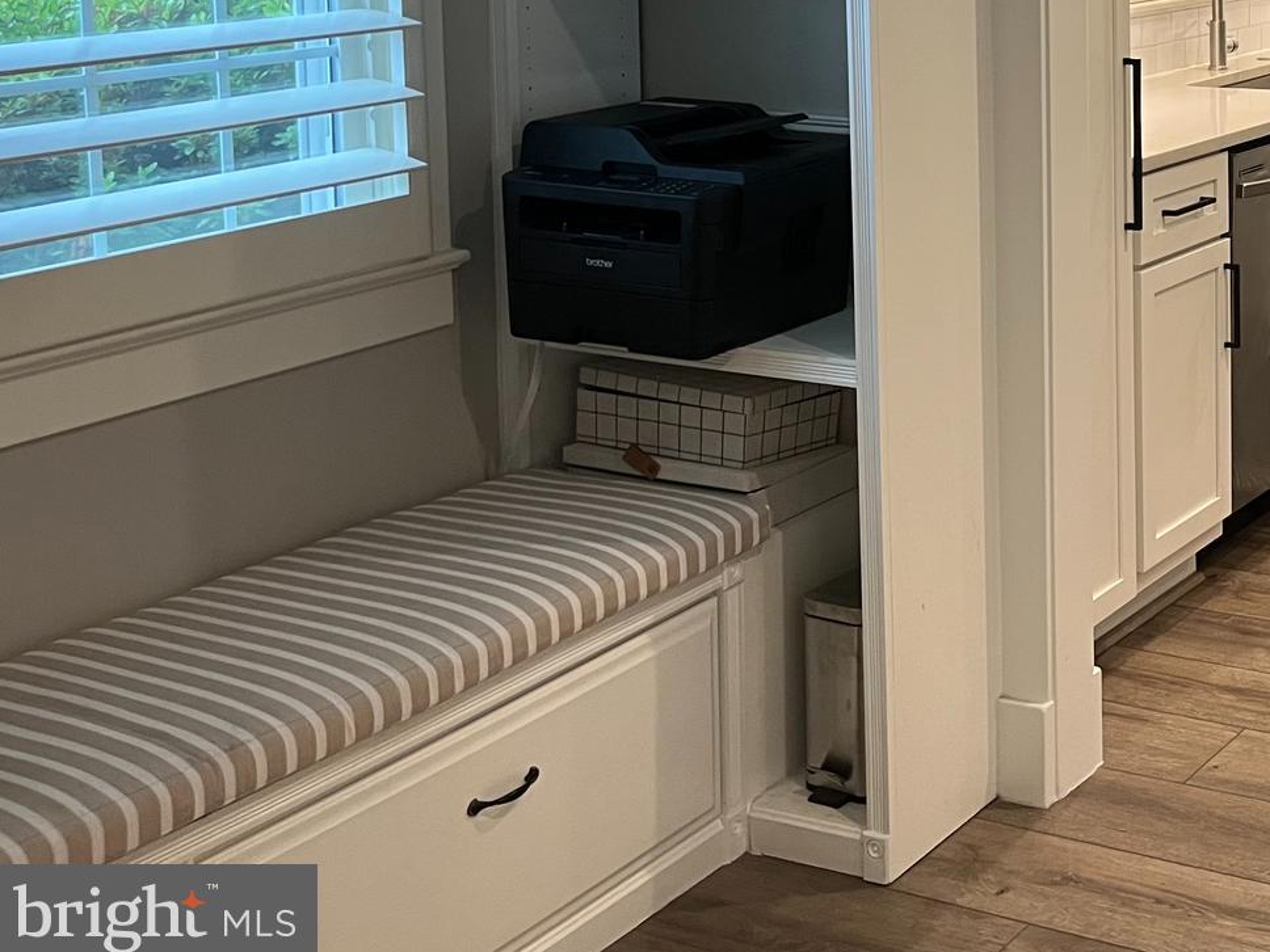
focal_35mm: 55
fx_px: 2018
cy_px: -35
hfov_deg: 31.7
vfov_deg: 25.1
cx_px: 1333
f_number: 1.6
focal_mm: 5.1
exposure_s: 1/60
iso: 100
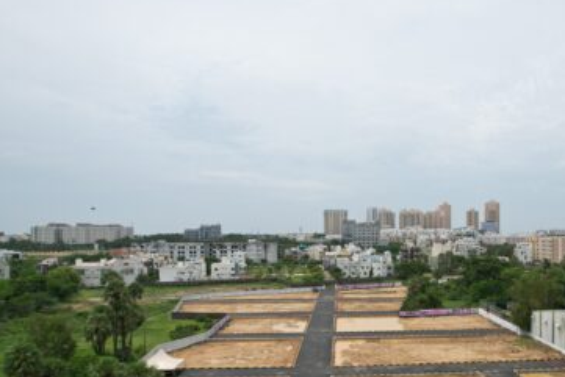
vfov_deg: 43.3
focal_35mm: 30
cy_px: 236
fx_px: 471
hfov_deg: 60.2
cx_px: 383
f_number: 2.8
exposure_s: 1/3000
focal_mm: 8.38
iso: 110
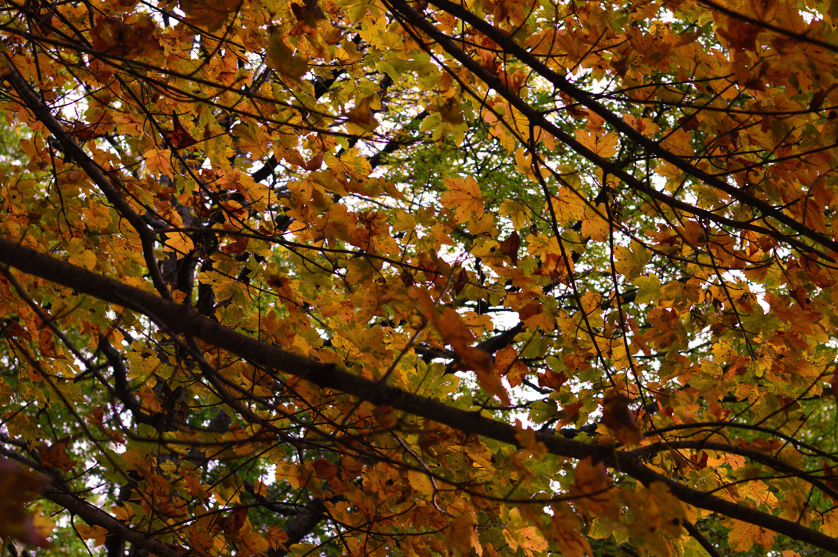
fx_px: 1744
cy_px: 278
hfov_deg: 27.0
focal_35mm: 75
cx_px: 419
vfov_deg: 18.1
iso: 200
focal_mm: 50
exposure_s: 1/200
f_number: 5
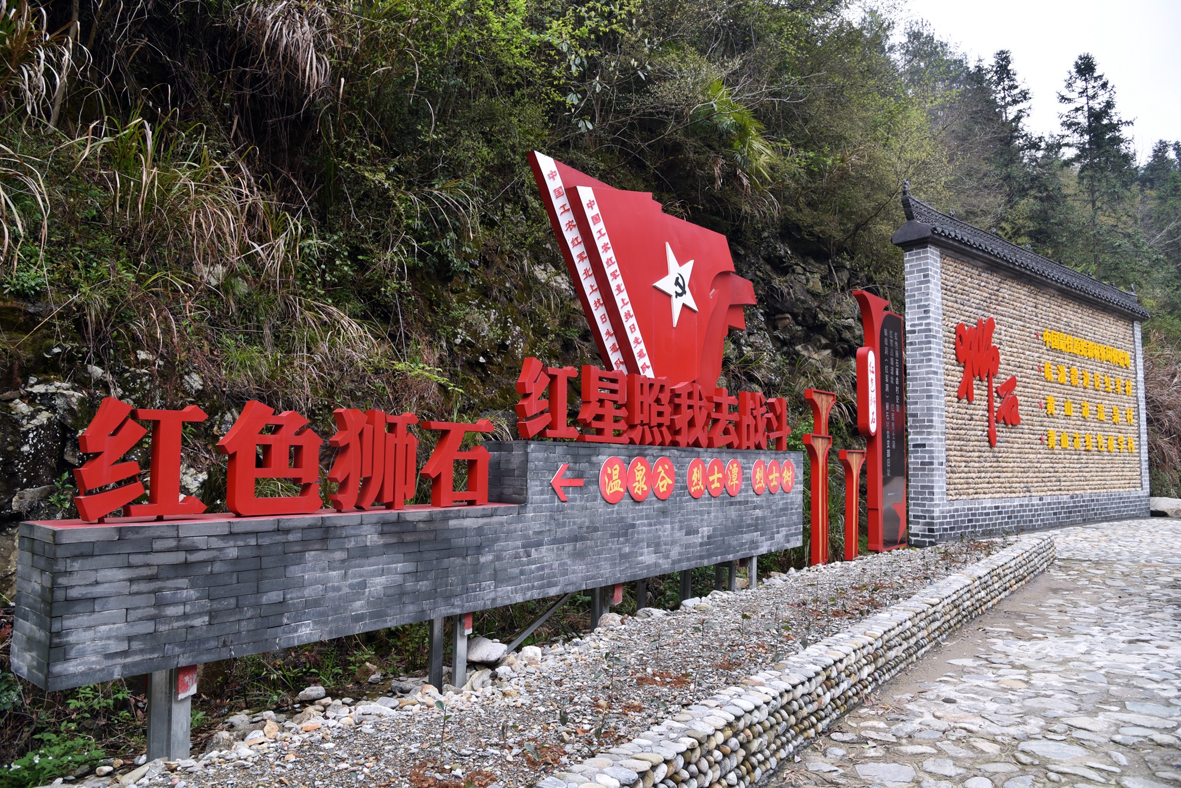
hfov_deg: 73.7
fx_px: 788
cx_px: 590
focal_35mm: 24
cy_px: 394
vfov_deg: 53.2
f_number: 5.6
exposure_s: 1/125
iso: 200
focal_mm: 24
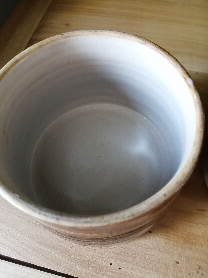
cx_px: 104
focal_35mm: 26
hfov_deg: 53.1
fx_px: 208
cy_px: 139
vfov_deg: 67.3
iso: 400
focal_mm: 3.6
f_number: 1.8
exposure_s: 1/20
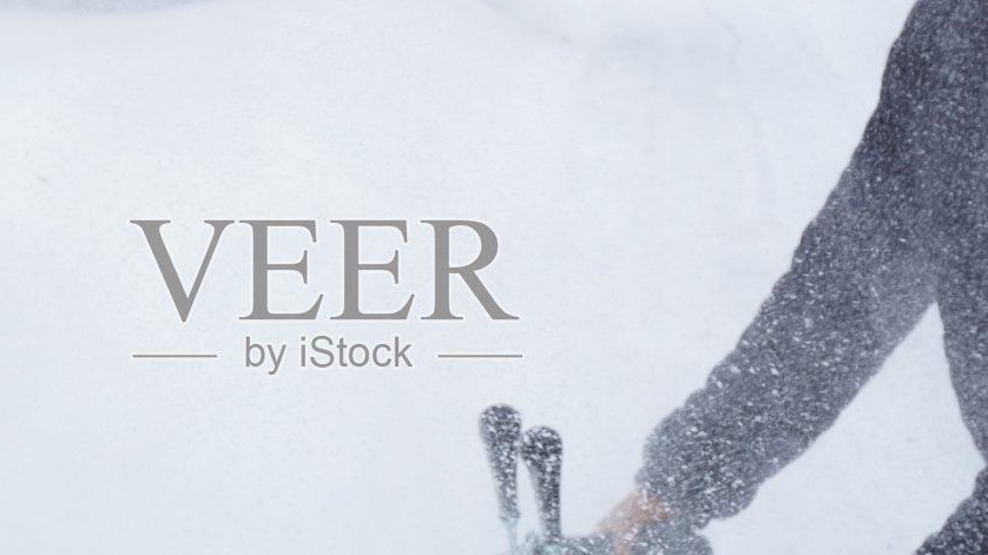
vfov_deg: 11.9
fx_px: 2672
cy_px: 299
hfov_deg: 20.9
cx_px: 327
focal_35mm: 102
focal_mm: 34
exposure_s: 1/500
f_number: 9
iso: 400
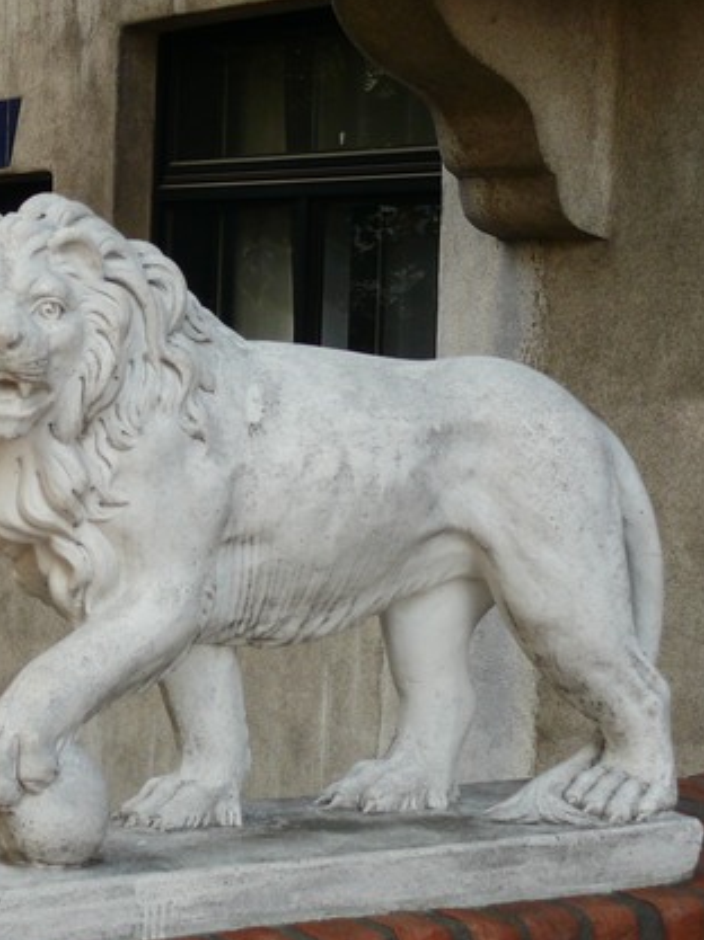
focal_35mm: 90
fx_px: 2444
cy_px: 440
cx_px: 117
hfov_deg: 16.2
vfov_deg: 21.8
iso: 100
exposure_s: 1/40
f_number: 3.2
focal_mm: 10.6
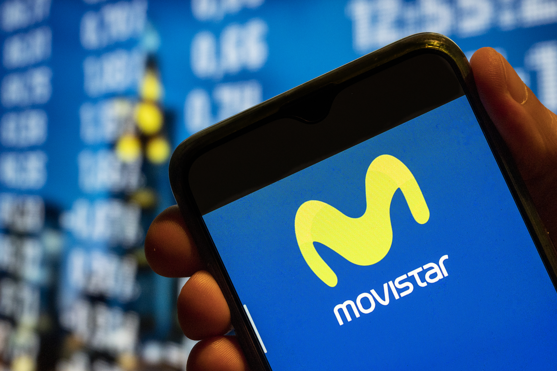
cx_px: 278
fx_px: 1082
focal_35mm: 70
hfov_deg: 28.9
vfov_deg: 19.4
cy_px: 186
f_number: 8
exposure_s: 1/100
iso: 3200
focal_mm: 70
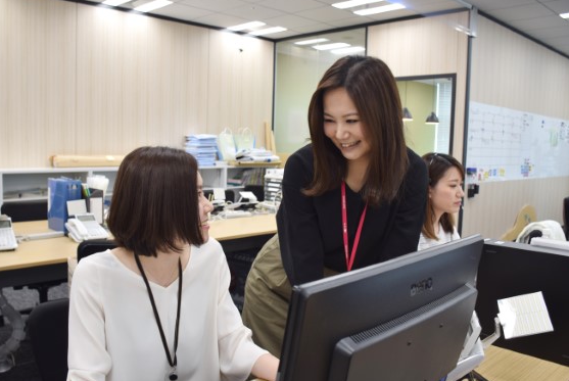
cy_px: 195
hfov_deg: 60.2
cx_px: 268
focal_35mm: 31
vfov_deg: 42.4
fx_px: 491
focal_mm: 18
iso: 100
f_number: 3.5
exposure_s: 1/15
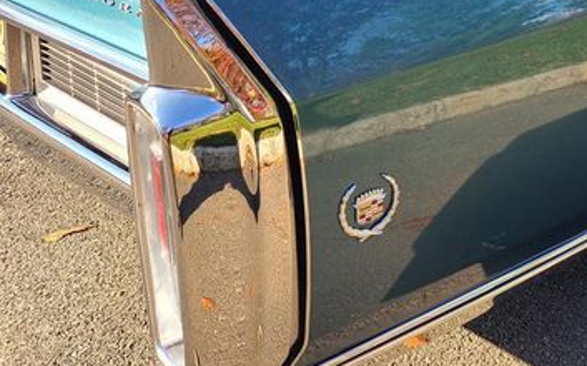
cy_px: 111
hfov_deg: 37.8
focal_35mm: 50
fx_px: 799
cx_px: 522
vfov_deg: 25.6
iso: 40
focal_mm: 5.4
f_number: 1.8
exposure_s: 1/465
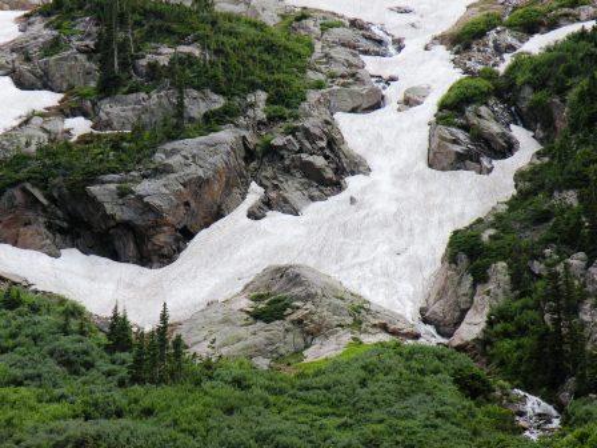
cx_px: 298
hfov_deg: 15.3
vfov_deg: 11.5
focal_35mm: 129
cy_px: 224
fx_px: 2225
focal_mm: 22.9
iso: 64
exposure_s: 1/183
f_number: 5.6
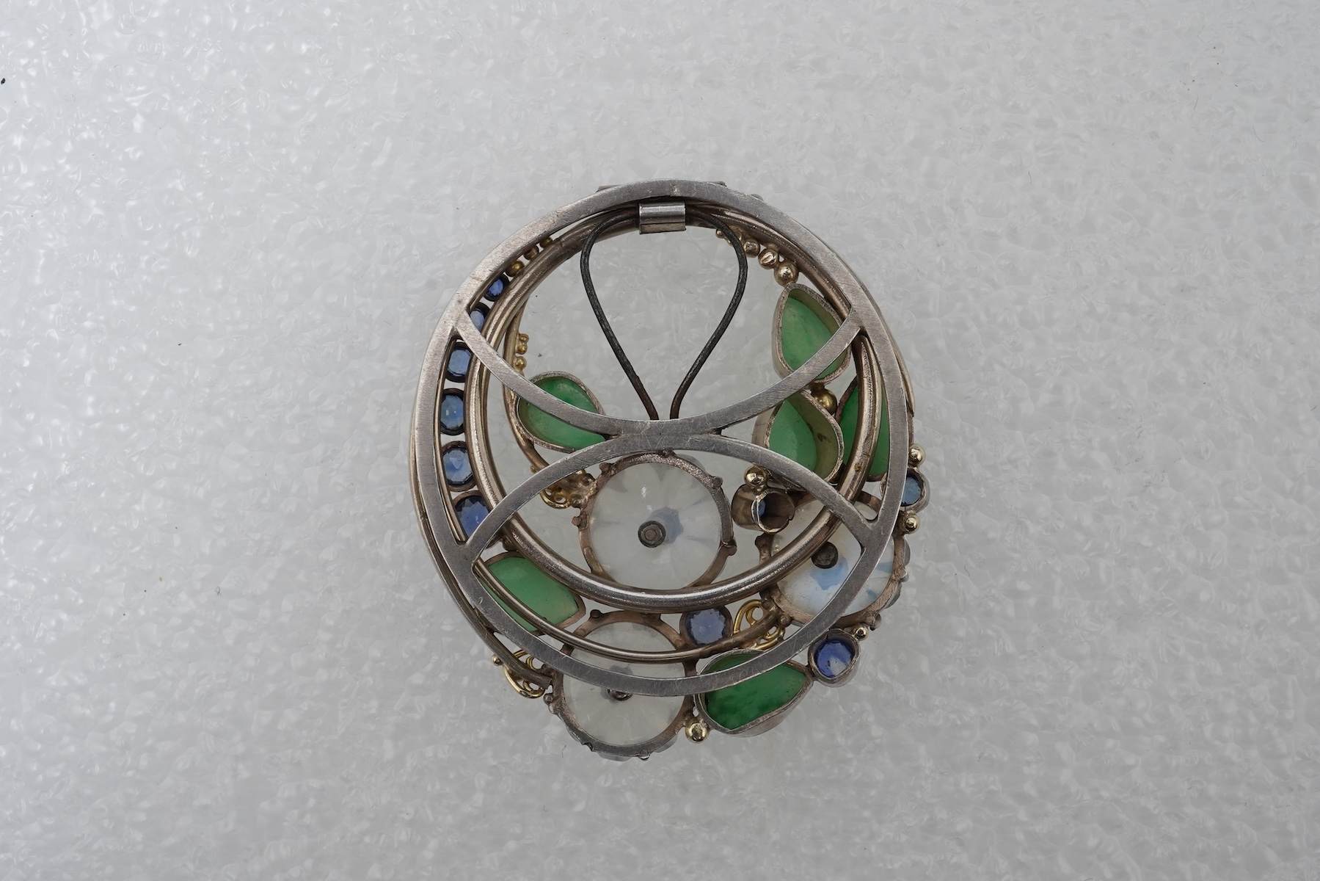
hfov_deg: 43.6
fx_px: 1650
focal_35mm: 45
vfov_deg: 29.9
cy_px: 440
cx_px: 660
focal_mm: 30
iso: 640
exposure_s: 1/125
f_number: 22
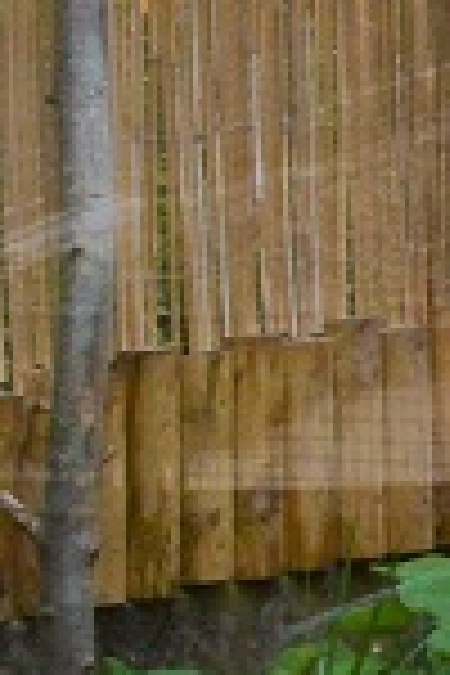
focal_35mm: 292
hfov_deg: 3.9
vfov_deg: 6.9
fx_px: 5475
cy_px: -482
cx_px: 2758
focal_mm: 18
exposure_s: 1/250
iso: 400
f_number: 10
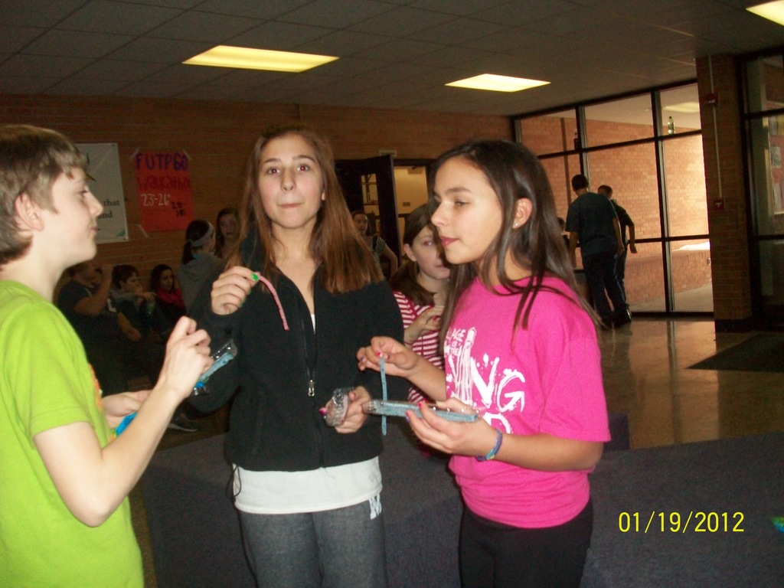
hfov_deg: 54.0
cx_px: 392
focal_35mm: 34
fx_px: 770
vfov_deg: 41.8
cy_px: 294
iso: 200
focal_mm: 5.7
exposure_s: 1/125
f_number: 2.8
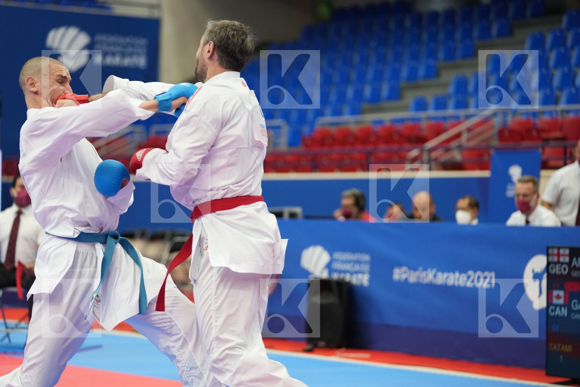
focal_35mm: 120
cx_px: 290
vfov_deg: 11.4
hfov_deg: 17.1
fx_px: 1933
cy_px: 194
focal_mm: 120
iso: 2000
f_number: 2.8
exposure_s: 1/1000
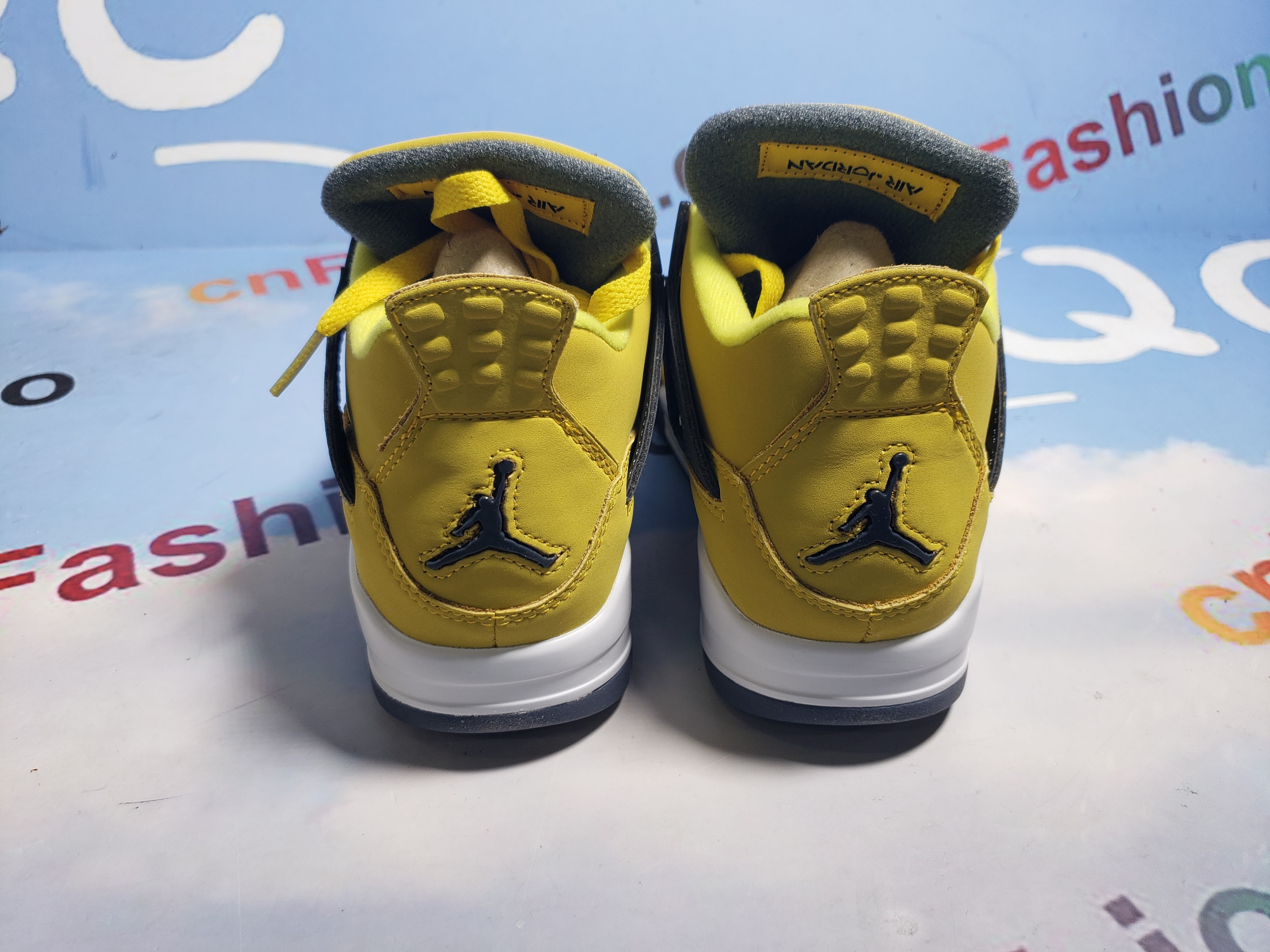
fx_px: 954
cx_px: 635
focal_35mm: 26
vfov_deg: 53.1
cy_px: 476
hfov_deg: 67.3
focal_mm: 4.3
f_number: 1.5
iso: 50
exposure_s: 1/285
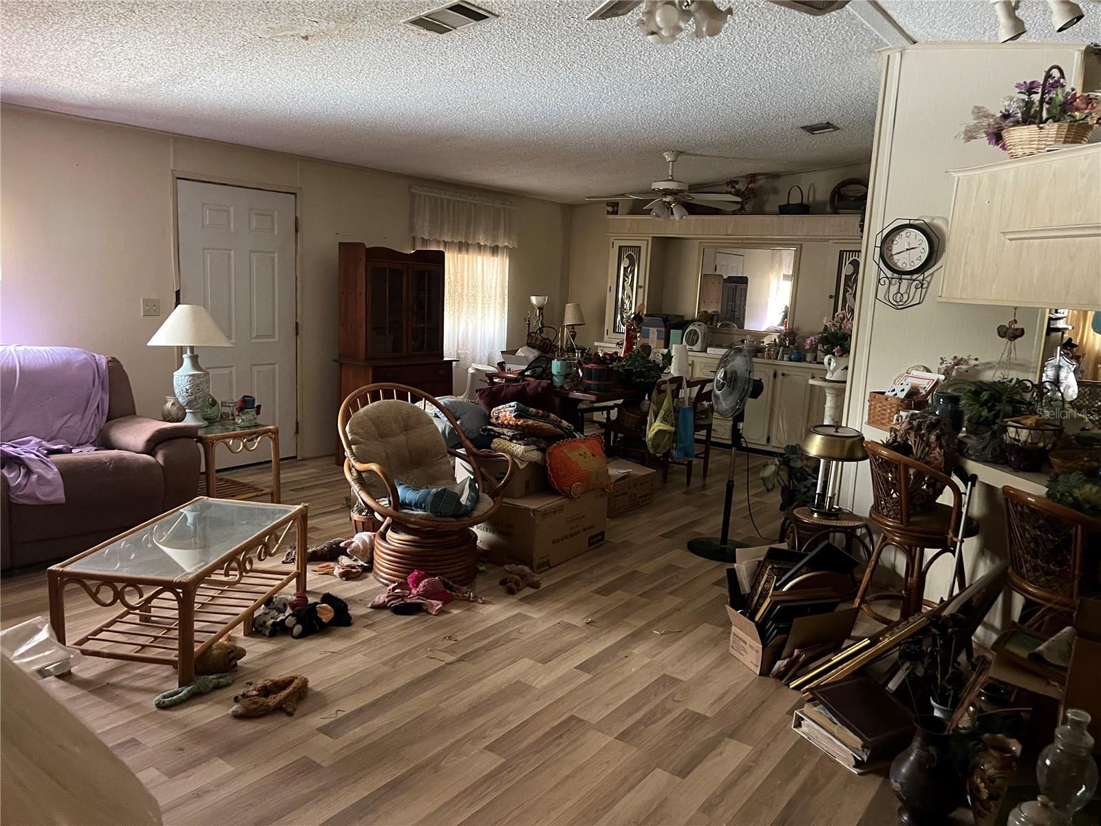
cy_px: 413
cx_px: 550
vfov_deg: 53.1
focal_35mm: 26
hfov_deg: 67.3
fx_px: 827
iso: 640
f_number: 1.5
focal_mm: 5.7
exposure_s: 1/32
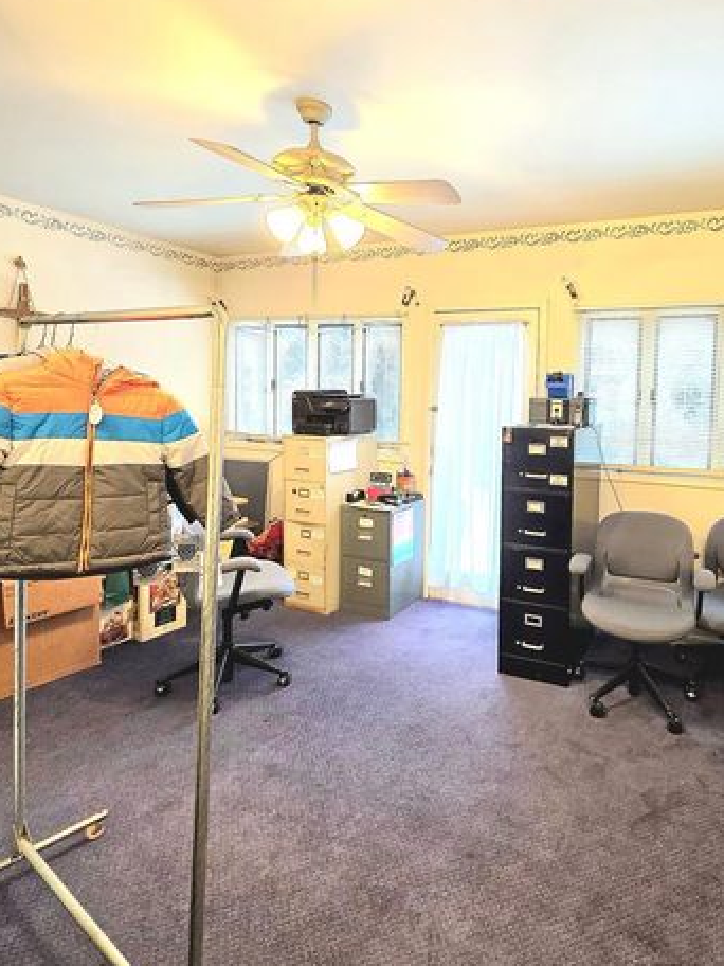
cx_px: 483
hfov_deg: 66.8
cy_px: 437
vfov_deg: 84.4
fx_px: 530
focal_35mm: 19
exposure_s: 1/120
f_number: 1.9
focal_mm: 2.2
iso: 250
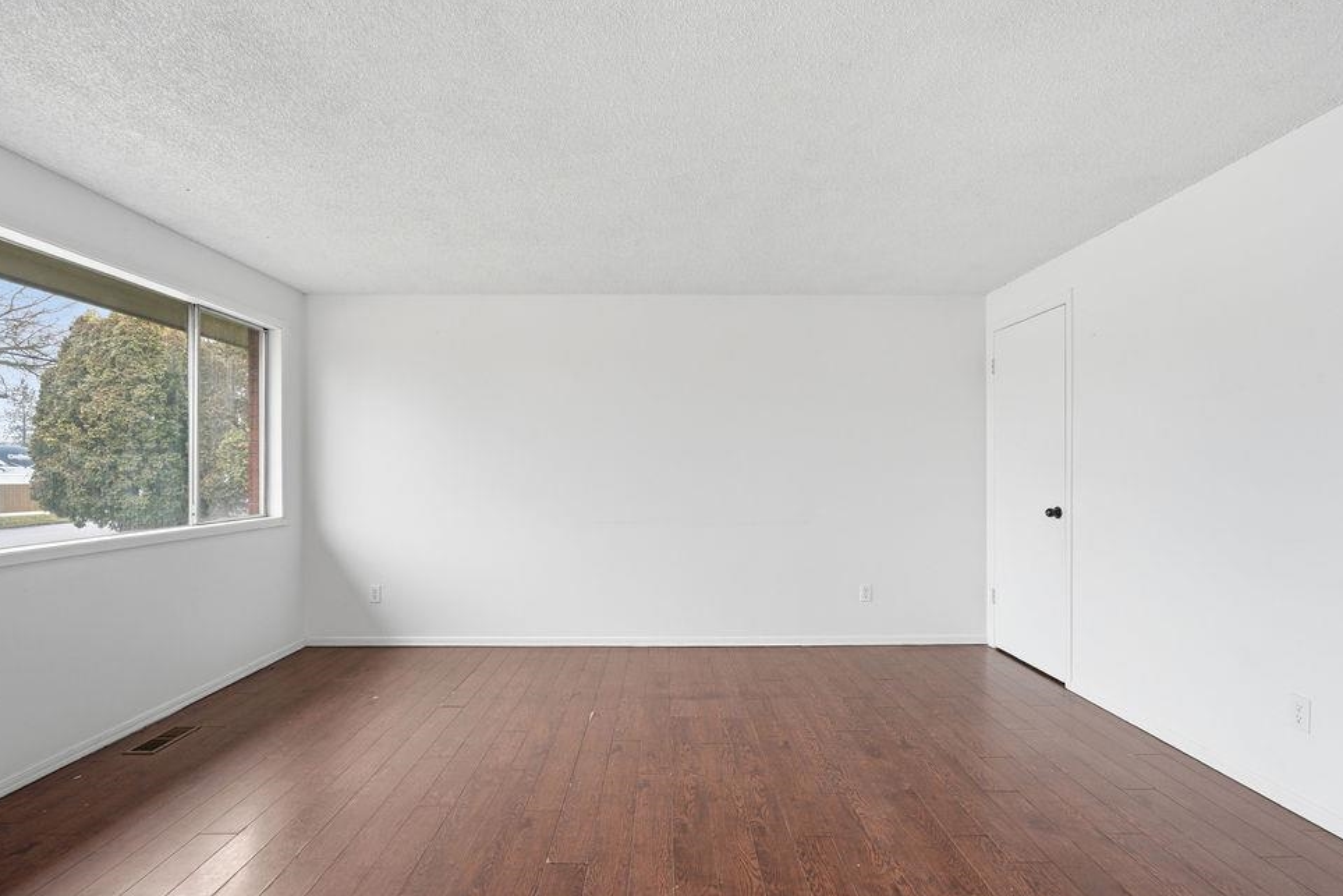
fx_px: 634
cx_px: 659
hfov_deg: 93.3
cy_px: 469
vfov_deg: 70.4
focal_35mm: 17
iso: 100
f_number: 8
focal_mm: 16
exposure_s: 1/25
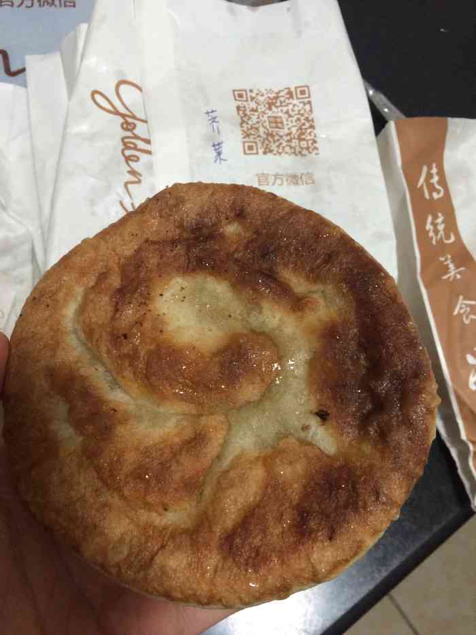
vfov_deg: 61.7
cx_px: 238
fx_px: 532
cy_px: 318
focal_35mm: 29
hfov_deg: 48.2
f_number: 2.2
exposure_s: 1/33
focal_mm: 4.15
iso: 250
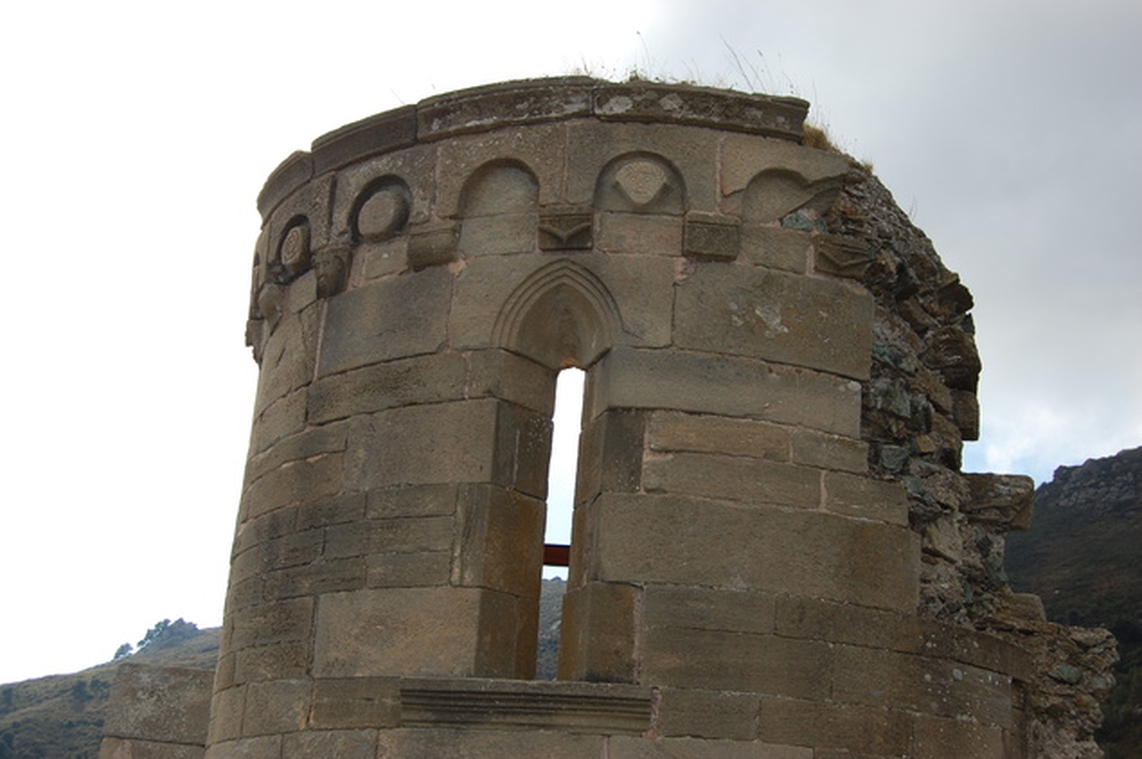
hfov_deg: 43.6
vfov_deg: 29.8
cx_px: 571
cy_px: 380
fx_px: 1426
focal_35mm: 45
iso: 200
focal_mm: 30
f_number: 6.3
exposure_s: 1/500
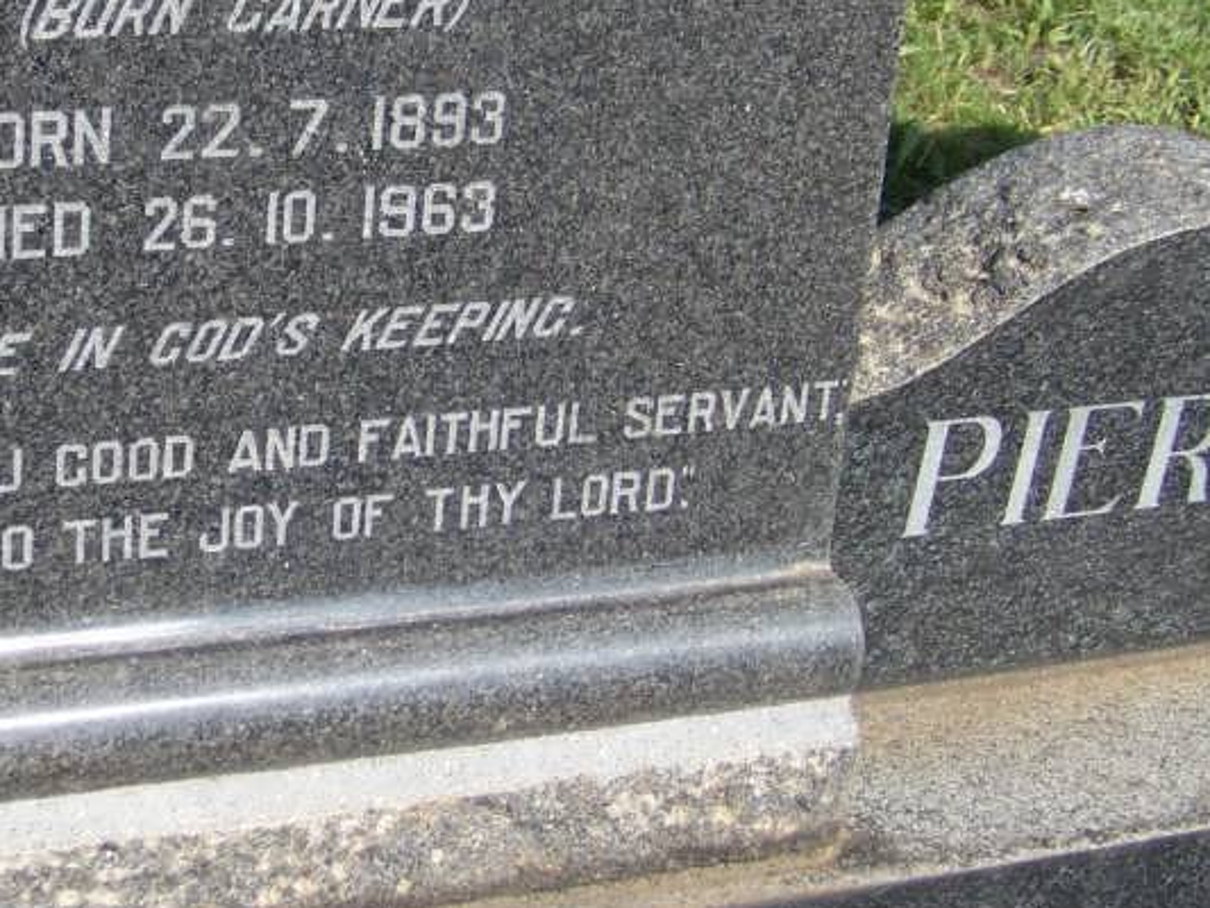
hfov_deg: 23.9
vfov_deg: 18.2
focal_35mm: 81
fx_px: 2832
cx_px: 343
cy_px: 400
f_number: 2.8
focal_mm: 5.85
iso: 64
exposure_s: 1/1000
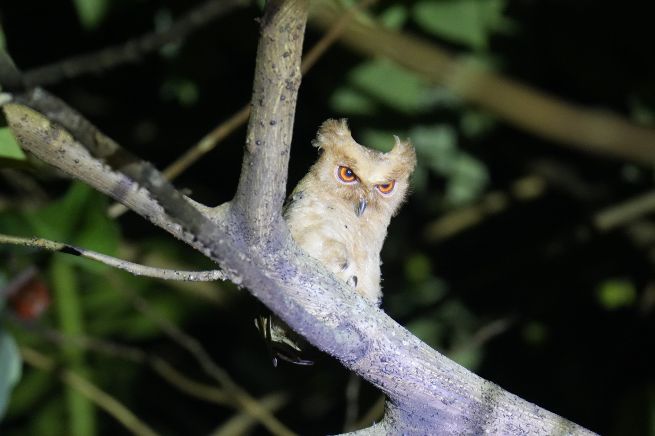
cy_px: 218
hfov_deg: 4.0
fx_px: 9469
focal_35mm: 520
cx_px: 328
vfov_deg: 2.6
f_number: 6.3
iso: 6400
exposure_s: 1/10
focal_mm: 347
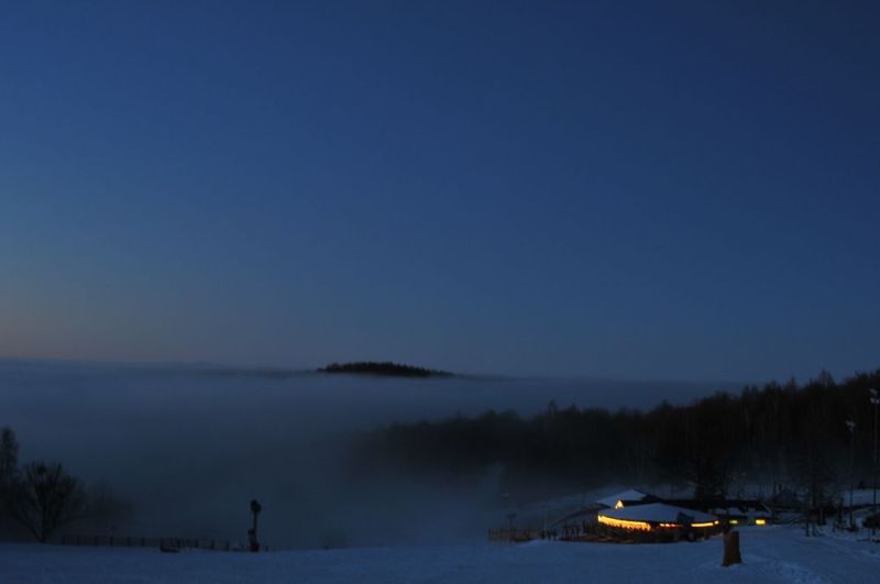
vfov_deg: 31.8
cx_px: 440
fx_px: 1025
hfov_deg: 46.5
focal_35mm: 42
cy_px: 292
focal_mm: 28
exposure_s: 3
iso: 320
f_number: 16
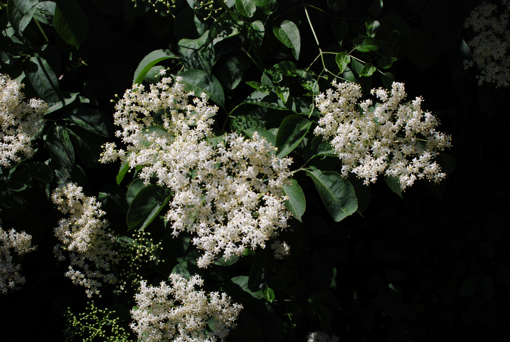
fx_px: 745
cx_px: 255
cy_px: 171
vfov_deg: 25.8
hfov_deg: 37.8
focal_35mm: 52
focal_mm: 35
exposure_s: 1/320
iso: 100
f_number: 9
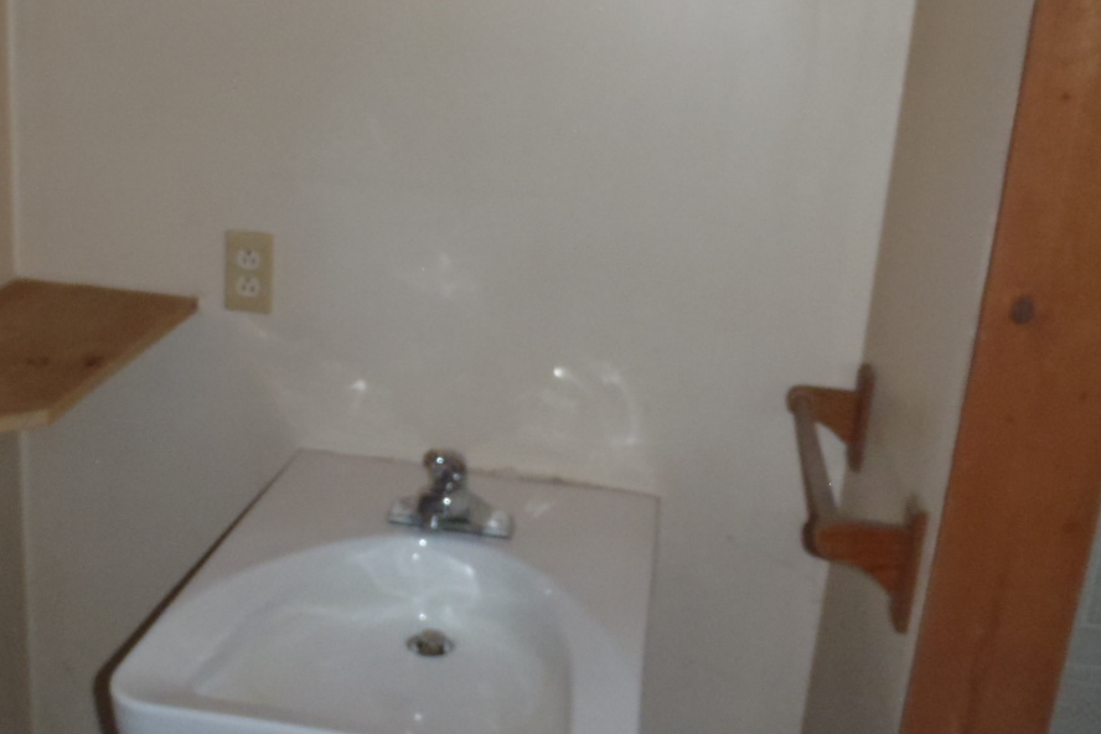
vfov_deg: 31.9
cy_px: 332
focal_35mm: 42
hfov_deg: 45.5
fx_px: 1284
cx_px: 340
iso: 400
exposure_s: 1/30
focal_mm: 5
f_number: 10
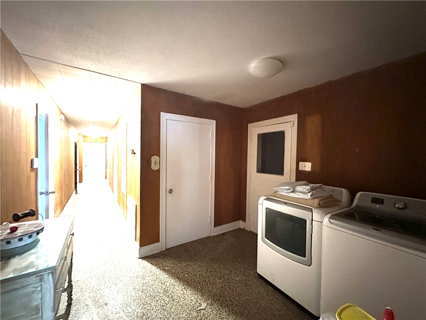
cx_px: 213
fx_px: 172
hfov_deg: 102.1
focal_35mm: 14
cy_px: 160
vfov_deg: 85.7
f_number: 2.2
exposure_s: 1/30
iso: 1600
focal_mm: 2.22
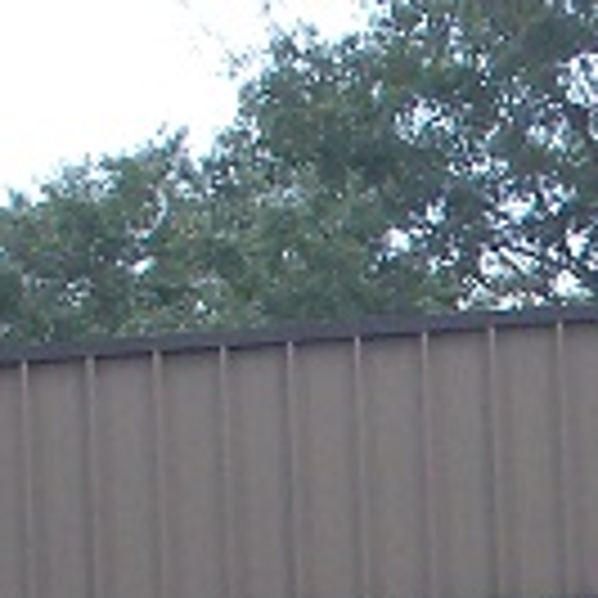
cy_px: 1286
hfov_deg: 5.4
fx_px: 6059
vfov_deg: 5.5
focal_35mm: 310
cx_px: 1718
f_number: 3.2
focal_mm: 8.3
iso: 80
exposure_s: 1/200
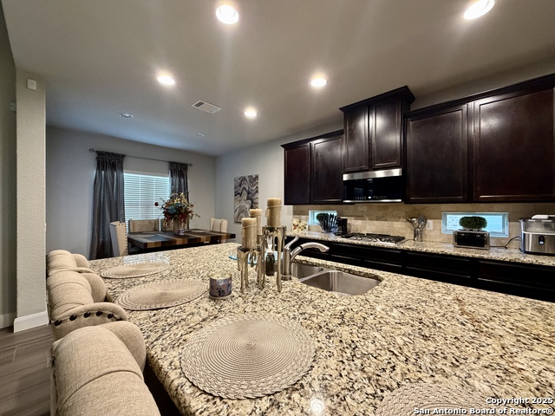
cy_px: 208
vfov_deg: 85.7
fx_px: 224
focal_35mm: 14
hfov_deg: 102.1
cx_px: 278
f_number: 2.2
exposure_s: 1/60
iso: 400
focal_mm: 2.22
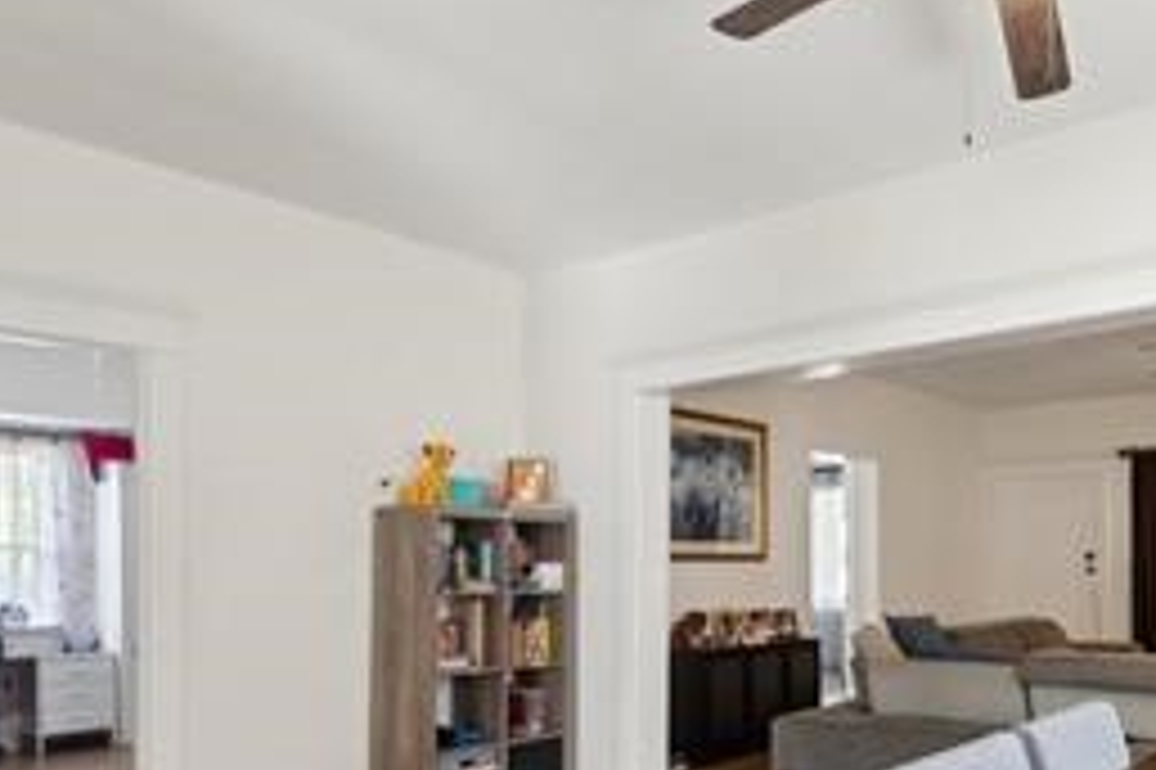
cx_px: 891
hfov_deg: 61.2
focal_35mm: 28
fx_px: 899
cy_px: 585
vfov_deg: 44.7
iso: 400
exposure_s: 1/10
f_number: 6.3
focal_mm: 16
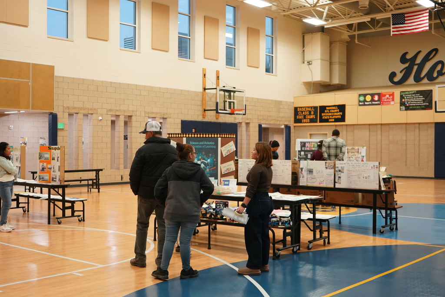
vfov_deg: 31.2
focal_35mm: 43
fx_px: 532
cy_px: 148
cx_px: 222
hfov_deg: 45.4
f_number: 4.5
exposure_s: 1/160
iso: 4000
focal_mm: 43
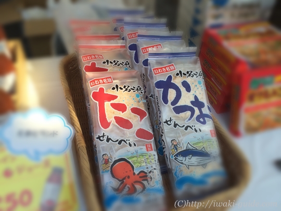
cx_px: 140
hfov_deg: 61.7
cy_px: 106
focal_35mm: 29
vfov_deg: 48.2
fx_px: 235
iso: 32
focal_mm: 4.15
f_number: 2.2
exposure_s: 1/313
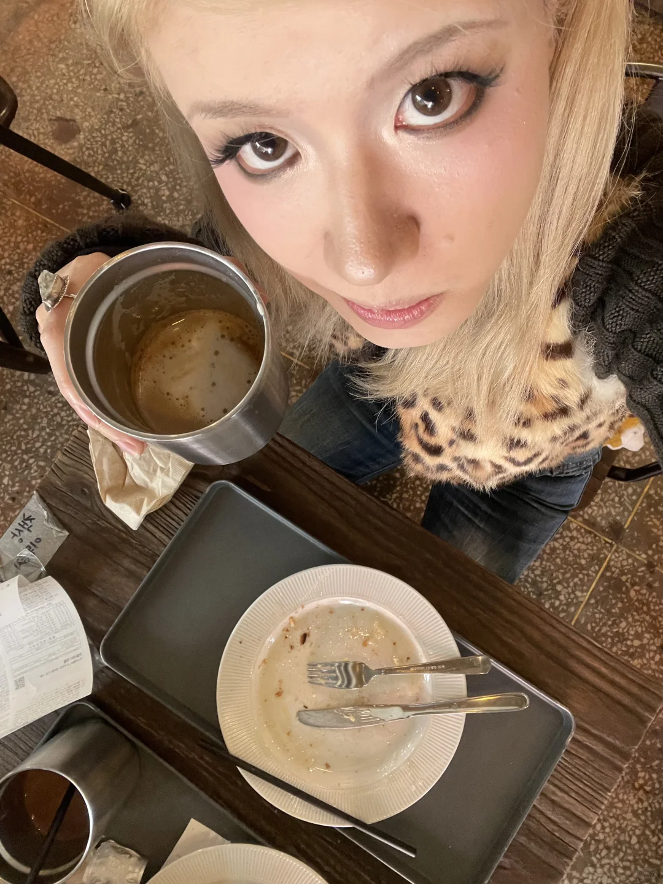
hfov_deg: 58.9
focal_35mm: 23
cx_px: 332
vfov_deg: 73.9
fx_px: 587
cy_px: 442
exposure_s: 1/60
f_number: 2.2
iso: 250
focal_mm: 2.71
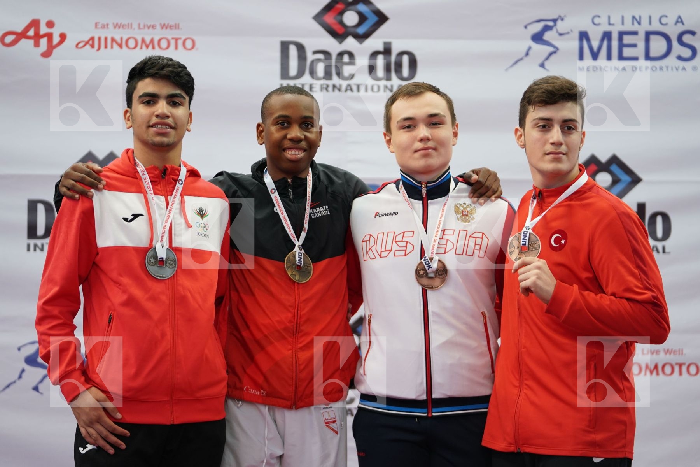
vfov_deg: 10.5
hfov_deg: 15.8
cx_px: 350
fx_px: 2528
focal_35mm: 130
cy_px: 234
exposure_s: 1/250
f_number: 2.8
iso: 1000
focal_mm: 130
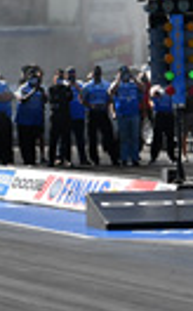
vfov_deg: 5.2
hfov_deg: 3.2
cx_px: 174
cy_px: 26
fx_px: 3440
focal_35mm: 407
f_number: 5.6
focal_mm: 70
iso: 160
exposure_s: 1/1250
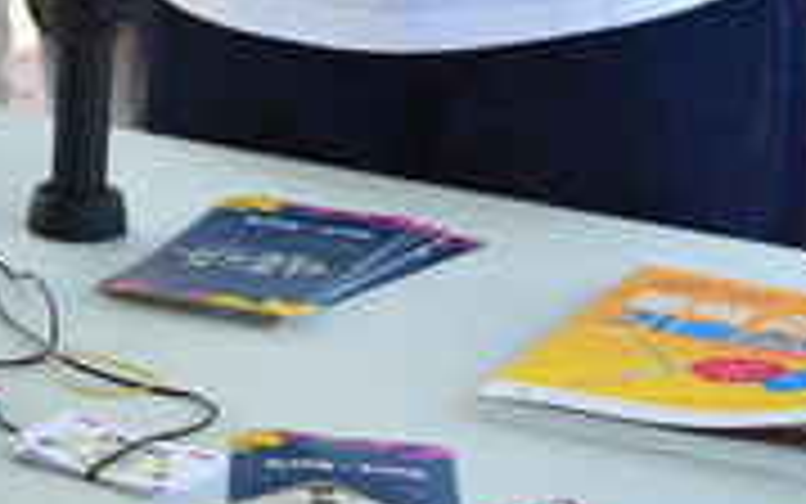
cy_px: -45
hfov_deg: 11.6
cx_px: -333
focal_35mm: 174
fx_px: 3823
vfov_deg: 7.5
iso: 800
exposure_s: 1/640
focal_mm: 34
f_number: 6.3
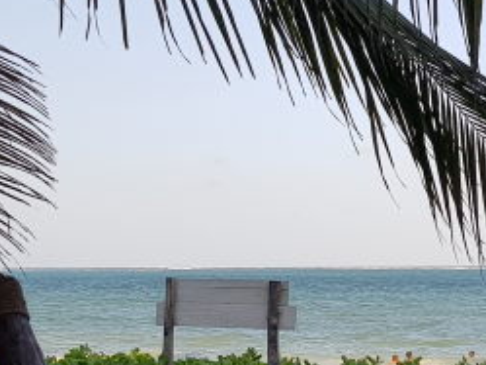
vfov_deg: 13.8
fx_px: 1503
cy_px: 223
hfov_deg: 17.8
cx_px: 511
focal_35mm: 107
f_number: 1.7
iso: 40
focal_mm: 4.2
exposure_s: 1/1220
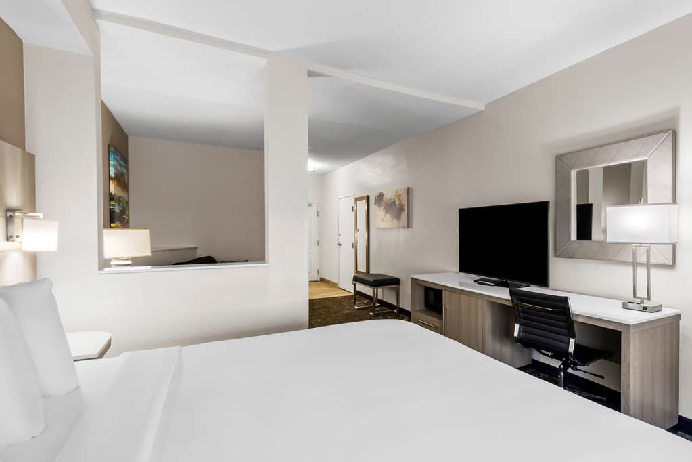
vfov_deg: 81.2
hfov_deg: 104.3
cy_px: 231
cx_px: 346
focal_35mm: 14
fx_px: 269
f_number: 8
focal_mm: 14
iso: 400
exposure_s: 1/1.67
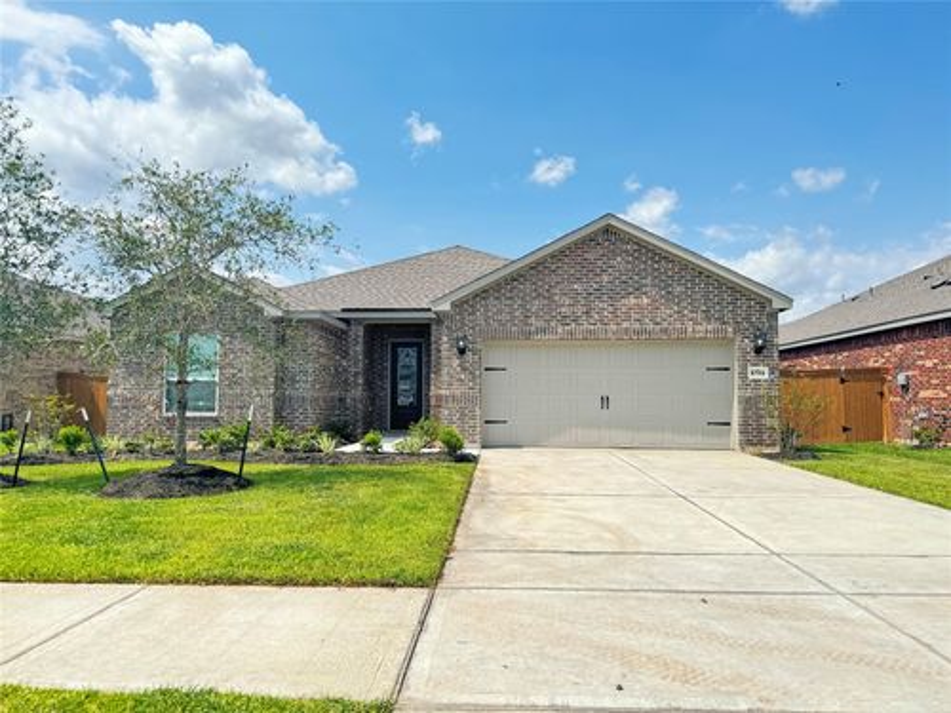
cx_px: 476
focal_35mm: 24
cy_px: 356
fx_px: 659
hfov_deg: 71.6
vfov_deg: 56.8
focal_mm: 6.76
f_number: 1.78
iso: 80
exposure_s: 1/1869
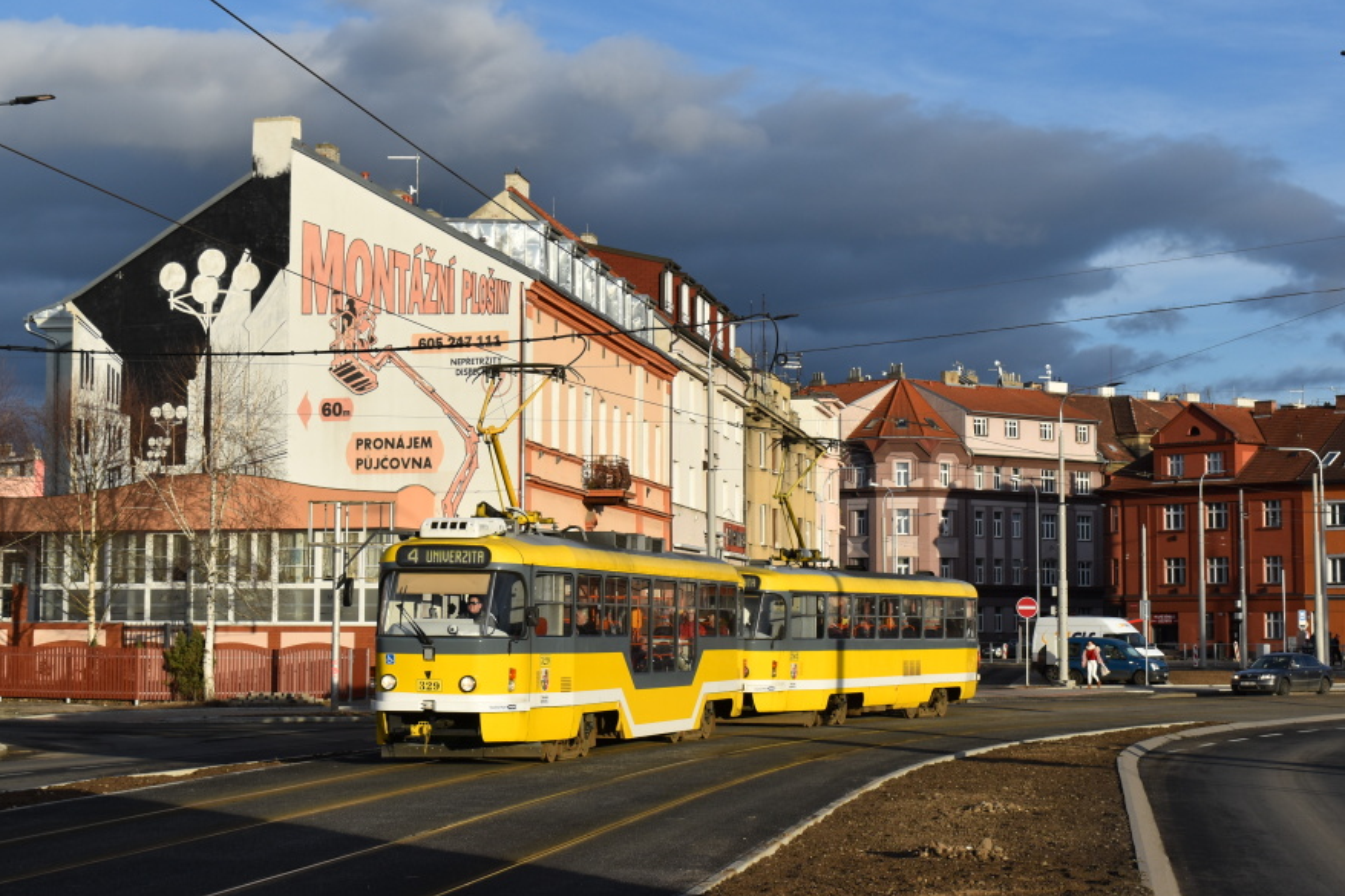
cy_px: 379
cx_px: 634
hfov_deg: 28.8
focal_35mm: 70
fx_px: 2615
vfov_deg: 19.4
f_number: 10
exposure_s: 1/400
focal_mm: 40
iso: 200
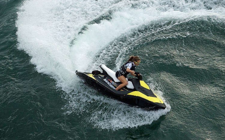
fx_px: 472
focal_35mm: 77
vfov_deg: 16.9
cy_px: 72
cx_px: 112
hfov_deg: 26.8
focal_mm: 50
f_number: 4
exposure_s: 1/2000
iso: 500
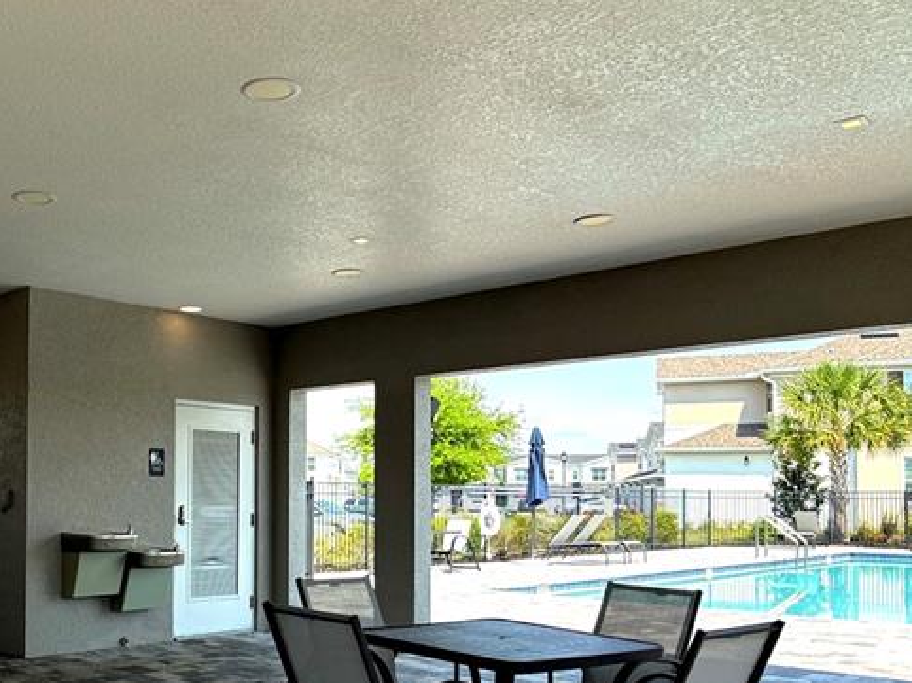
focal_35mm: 51
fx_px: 1343
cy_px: 469
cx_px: 208
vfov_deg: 28.3
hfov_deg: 36.5
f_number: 1.78
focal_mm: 6.76
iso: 100
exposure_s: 1/1727
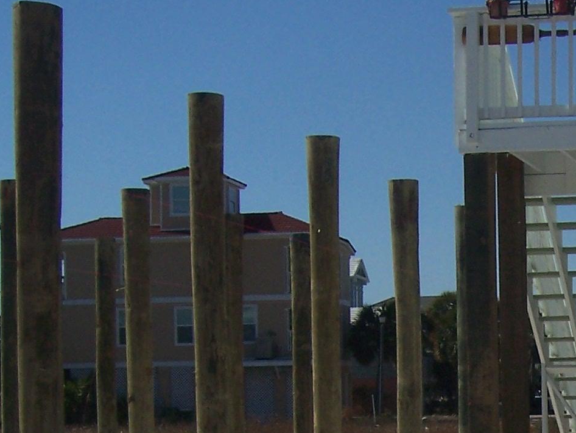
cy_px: 476
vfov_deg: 15.6
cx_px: 660
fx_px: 1531
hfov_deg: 20.2
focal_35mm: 92
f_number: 5.6
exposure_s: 1/1000
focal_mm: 5.6
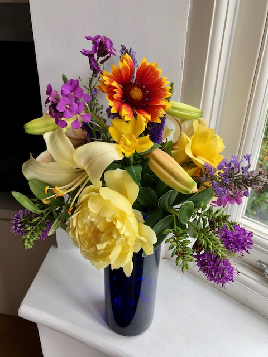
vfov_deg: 63.4
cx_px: 134
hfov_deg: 49.7
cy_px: 178
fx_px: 289
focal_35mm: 28
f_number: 1.8
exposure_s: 1/120
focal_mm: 3.99
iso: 64
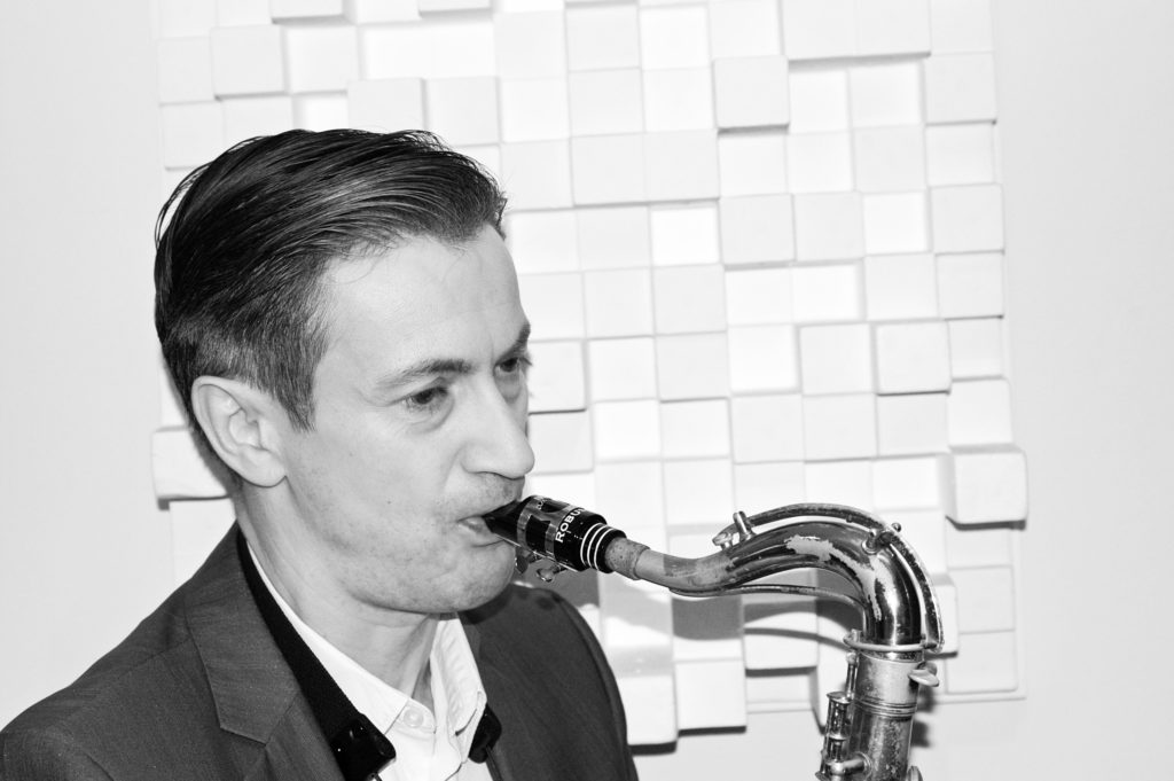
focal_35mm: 75
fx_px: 2444
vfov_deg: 18.2
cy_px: 390
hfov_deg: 27.0
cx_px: 587
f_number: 5.6
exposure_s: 1/60
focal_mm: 50
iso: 100
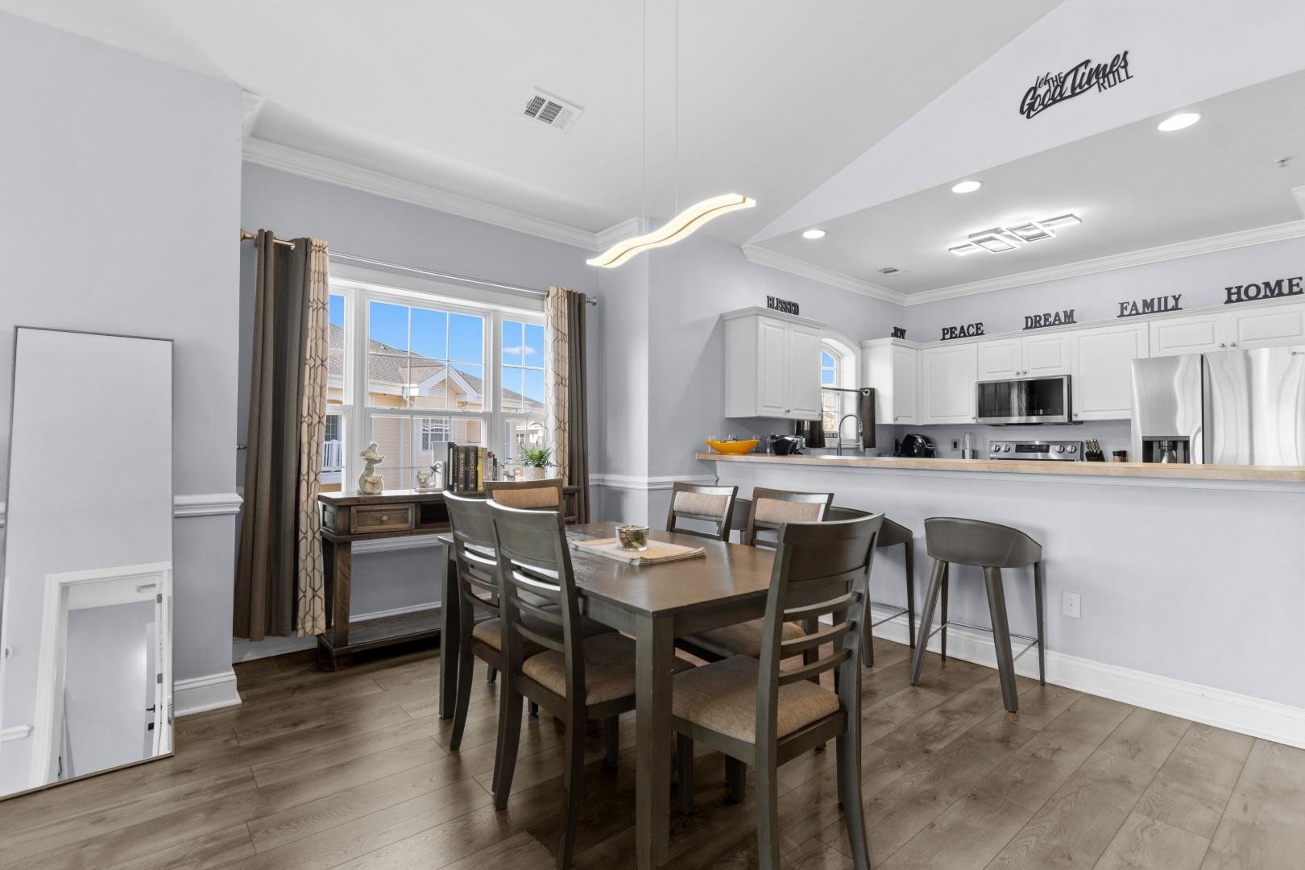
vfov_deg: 73.7
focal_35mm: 16
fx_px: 580
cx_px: 652
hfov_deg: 96.7
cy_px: 435
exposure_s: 1/10
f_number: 4.8
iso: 100
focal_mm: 11
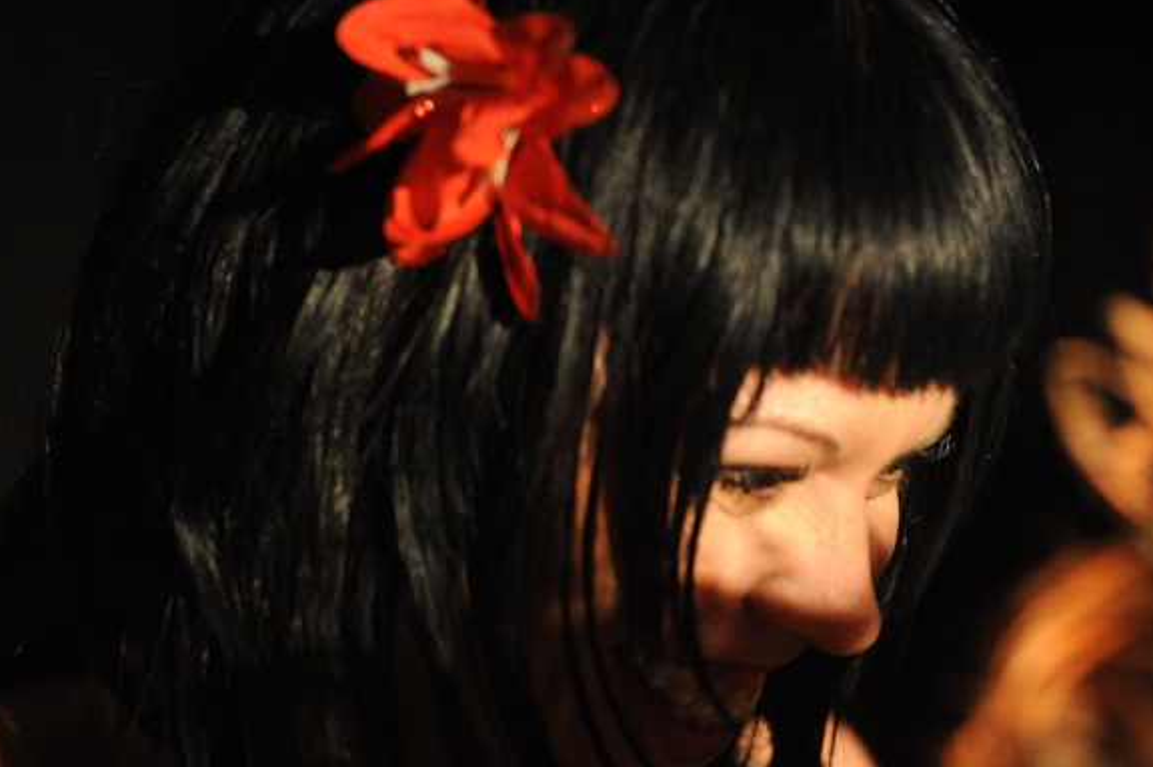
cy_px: 445
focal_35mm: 276
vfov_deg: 5.0
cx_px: 554
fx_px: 8832
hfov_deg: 7.5
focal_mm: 185
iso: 2000
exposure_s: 1/60
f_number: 2.8
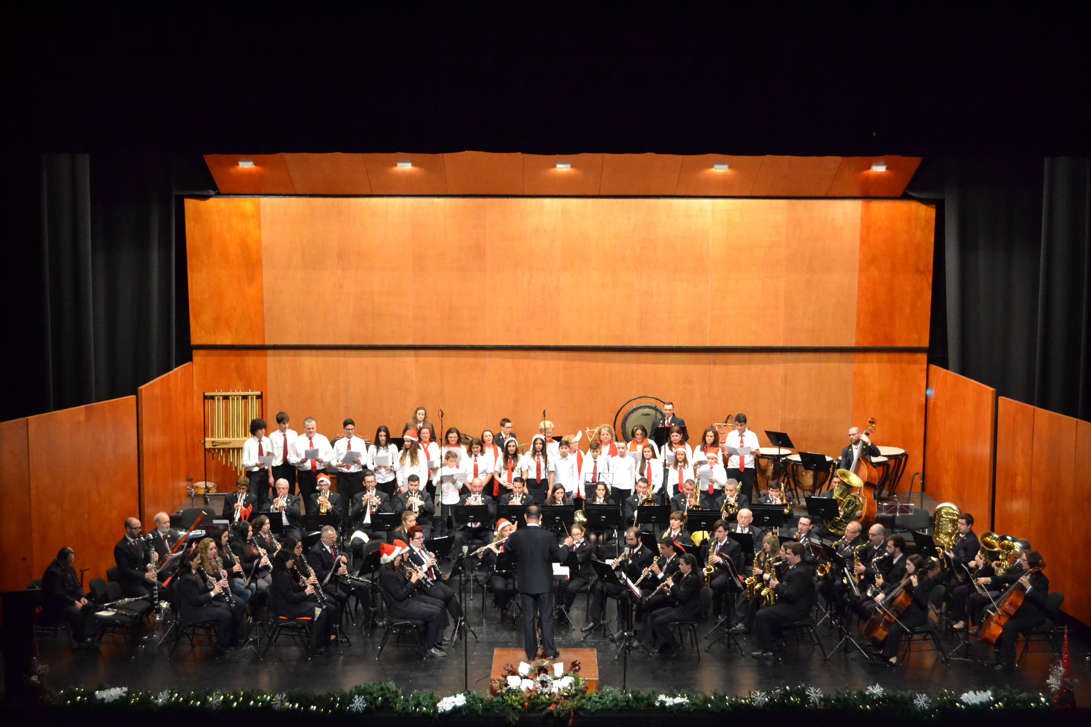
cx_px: 546
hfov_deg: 37.9
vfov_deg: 25.8
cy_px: 364
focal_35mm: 52
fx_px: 1591
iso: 3200
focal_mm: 35
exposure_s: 1/50
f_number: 4.5
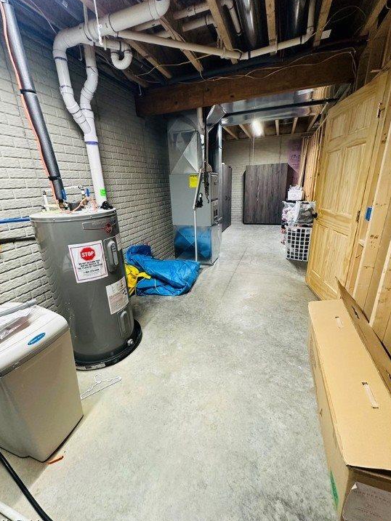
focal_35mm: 15
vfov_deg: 98.2
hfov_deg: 81.8
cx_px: 197
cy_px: 262
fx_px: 226
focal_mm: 2.22
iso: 400
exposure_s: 1/60
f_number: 2.2
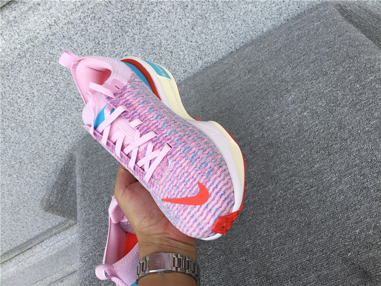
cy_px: 143
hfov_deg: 58.4
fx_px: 341
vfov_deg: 45.4
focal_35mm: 31
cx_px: 190
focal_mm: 3.3
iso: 25
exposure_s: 1/390
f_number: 2.4
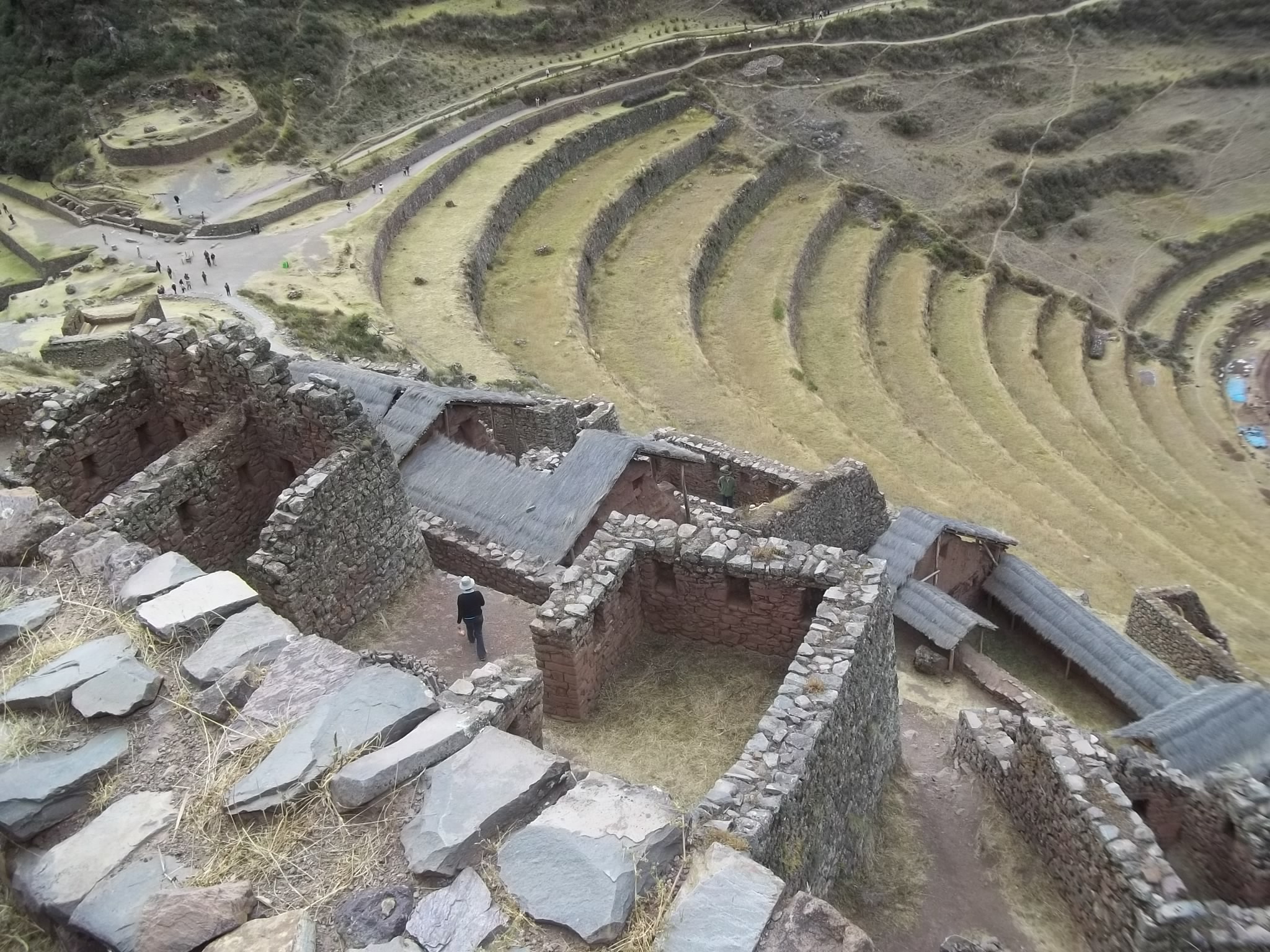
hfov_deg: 56.8
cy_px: 476
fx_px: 1174
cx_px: 635
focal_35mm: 32
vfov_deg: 44.2
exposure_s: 1/250
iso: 64
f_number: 2.9
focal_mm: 5.7
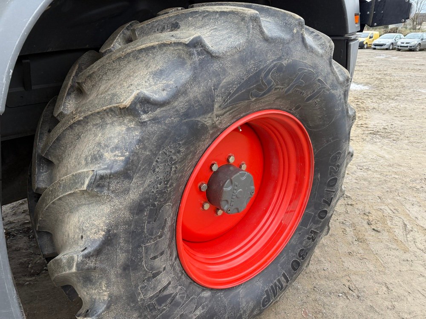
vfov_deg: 56.8
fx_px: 295
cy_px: 160
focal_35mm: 24
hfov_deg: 71.6
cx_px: 213
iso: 160
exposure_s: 1/121
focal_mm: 6.76
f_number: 1.78
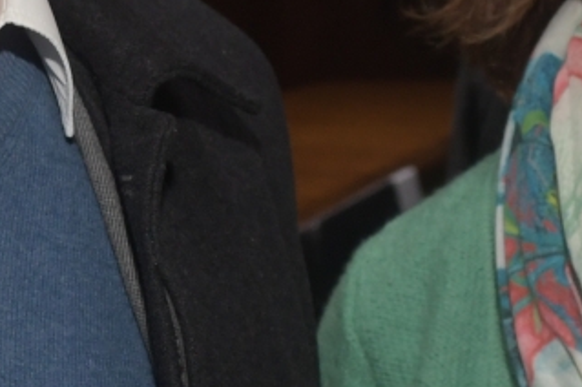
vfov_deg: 7.9
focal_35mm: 173
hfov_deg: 11.7
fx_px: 2794
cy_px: 157
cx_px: -44
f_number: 5
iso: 800
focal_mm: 22
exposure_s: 1/50
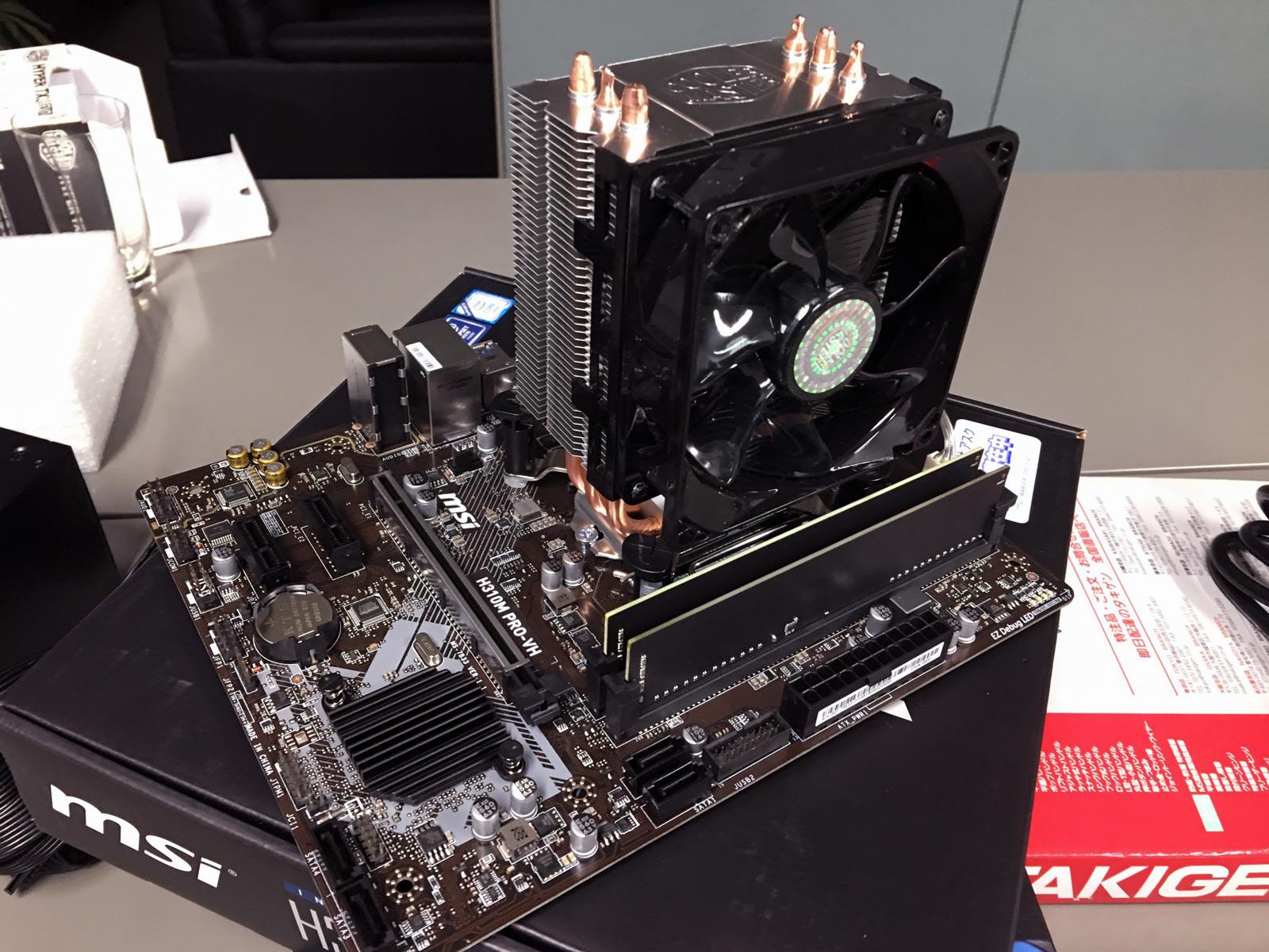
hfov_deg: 61.7
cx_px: 634
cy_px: 476
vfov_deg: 48.2
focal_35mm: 29
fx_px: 1063
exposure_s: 1/10
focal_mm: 4.2
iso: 80
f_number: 2.2
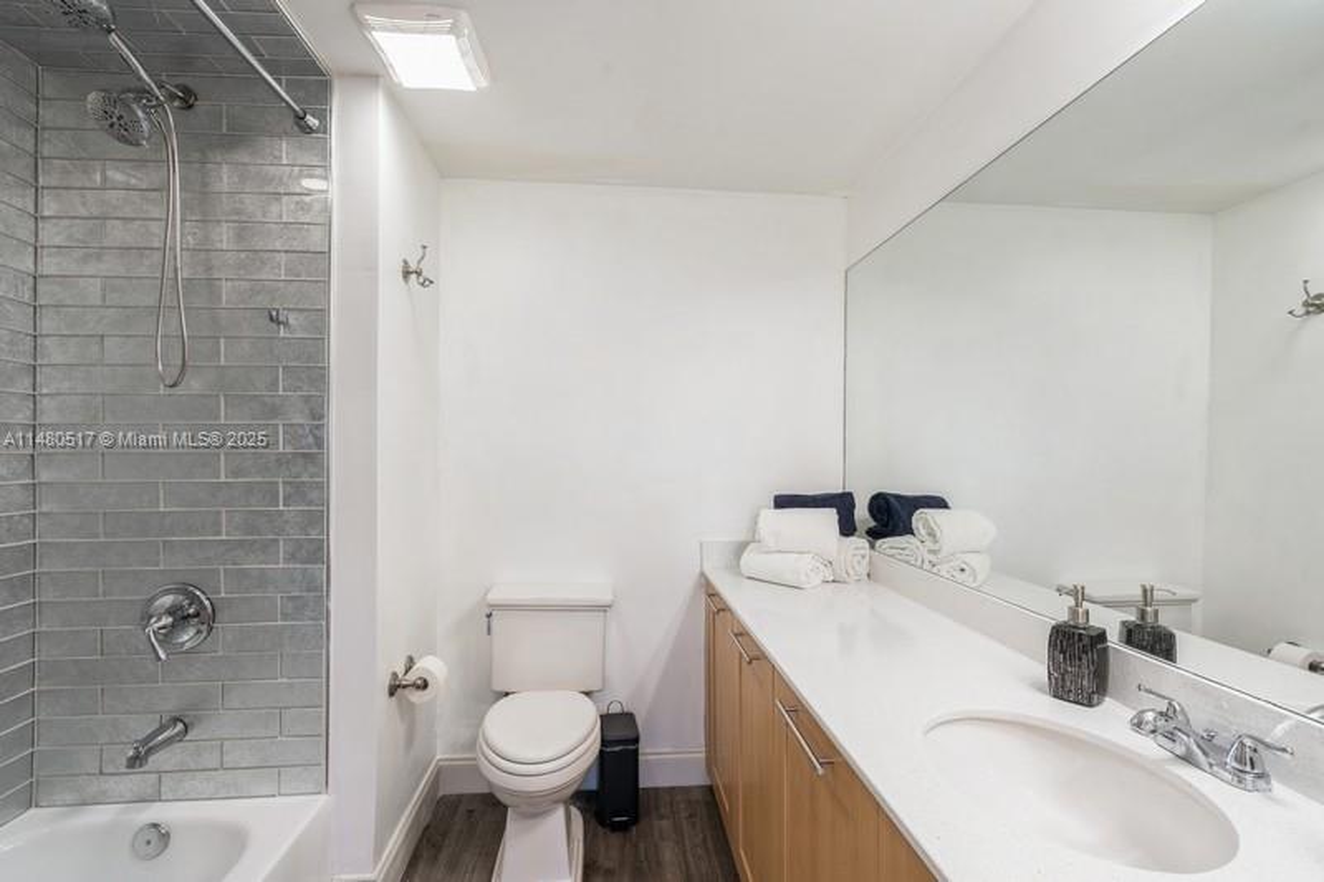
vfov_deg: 73.7
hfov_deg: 96.7
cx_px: 662
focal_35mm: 16
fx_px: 588
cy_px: 441
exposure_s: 1/2.5
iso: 100
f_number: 9
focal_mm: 16
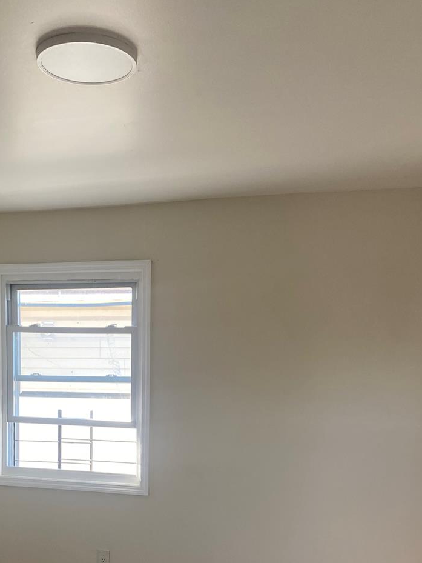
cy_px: 443
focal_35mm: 43
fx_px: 699
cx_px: 154
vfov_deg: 42.1
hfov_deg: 33.4
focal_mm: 4.25
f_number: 1.8
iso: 80
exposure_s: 1/121
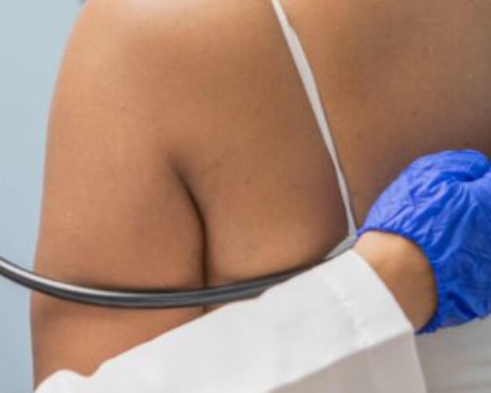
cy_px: 58
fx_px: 2210
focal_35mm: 152
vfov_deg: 10.1
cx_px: 0
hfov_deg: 12.5
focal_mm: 50
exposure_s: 1/125
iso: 400
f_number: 2.8
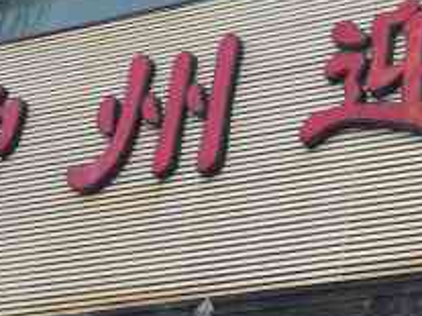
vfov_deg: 15.1
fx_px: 1194
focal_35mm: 98
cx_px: 536
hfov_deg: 18.7
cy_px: 197
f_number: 2.2
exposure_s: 1/439
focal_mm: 4.15
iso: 25
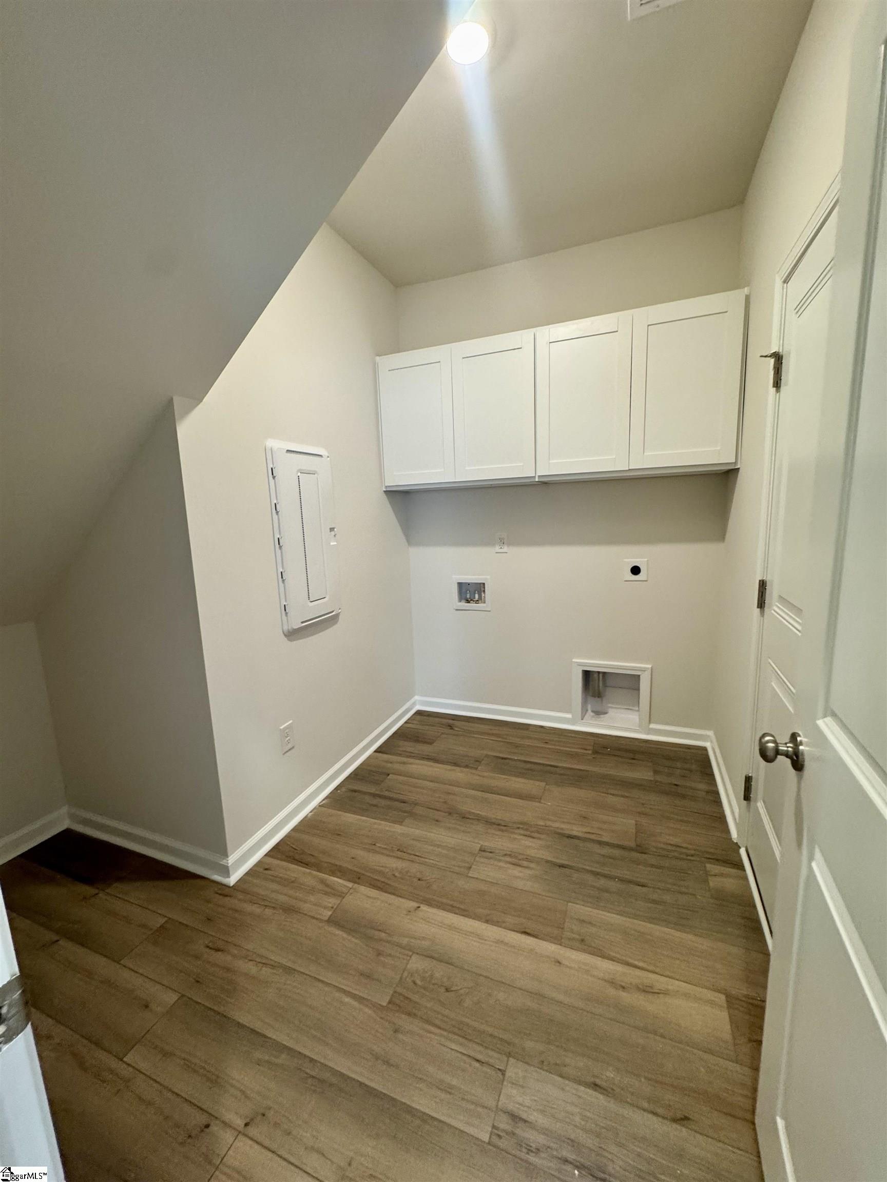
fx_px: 478
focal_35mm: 14
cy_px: 591
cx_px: 444
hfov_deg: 85.7
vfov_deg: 102.1
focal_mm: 2.22
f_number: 2.2
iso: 200
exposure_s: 1/60
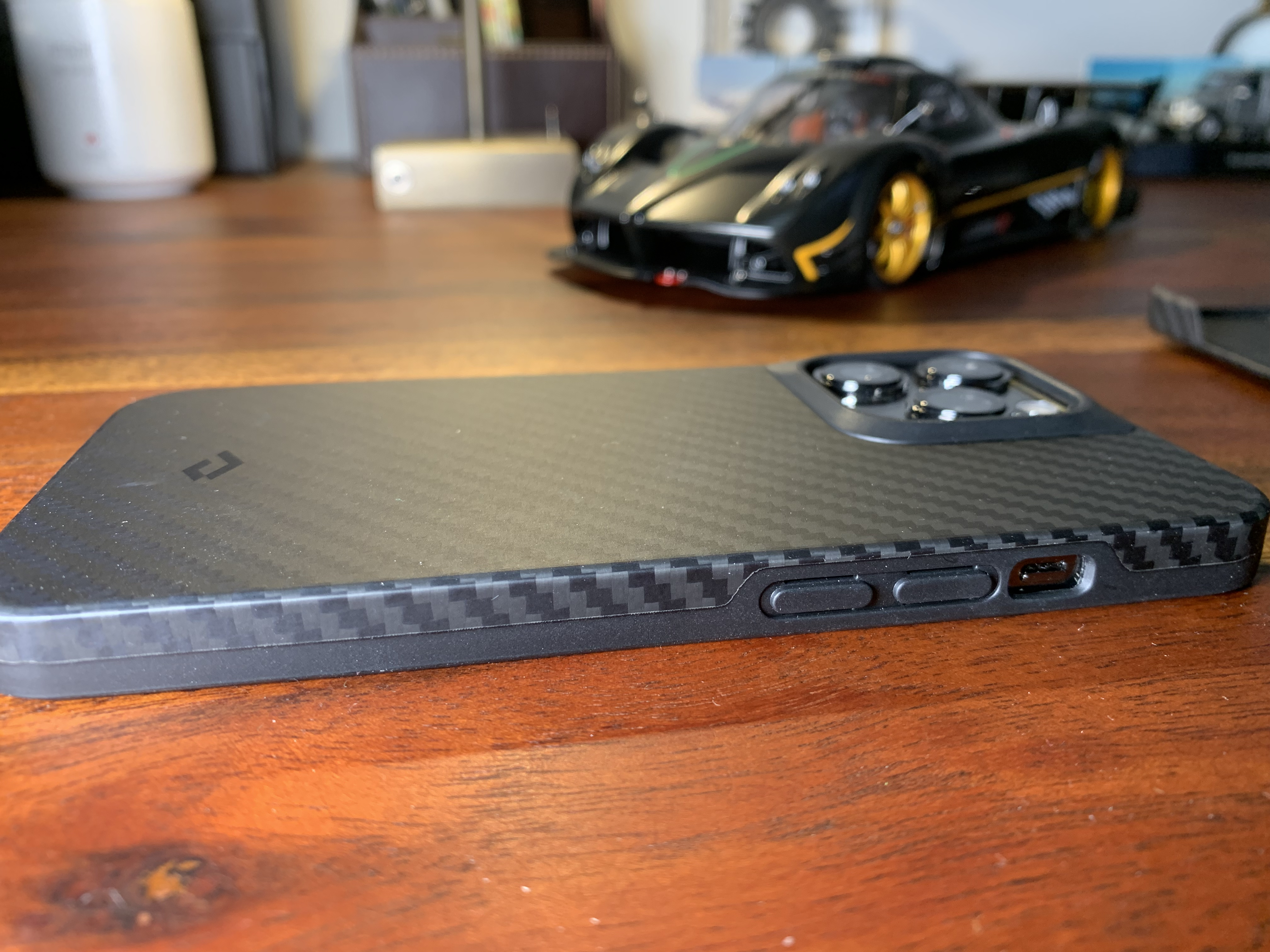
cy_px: 476
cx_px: 635
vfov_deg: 53.1
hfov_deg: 67.3
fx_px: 954
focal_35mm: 26
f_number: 1.8
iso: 100
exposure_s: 1/46
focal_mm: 4.25
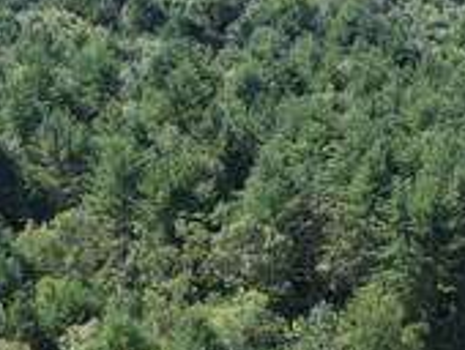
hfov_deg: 14.3
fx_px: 1816
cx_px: 476
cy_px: 659
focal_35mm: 135
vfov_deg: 10.3
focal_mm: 8.38
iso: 100
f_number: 2.8
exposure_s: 1/800
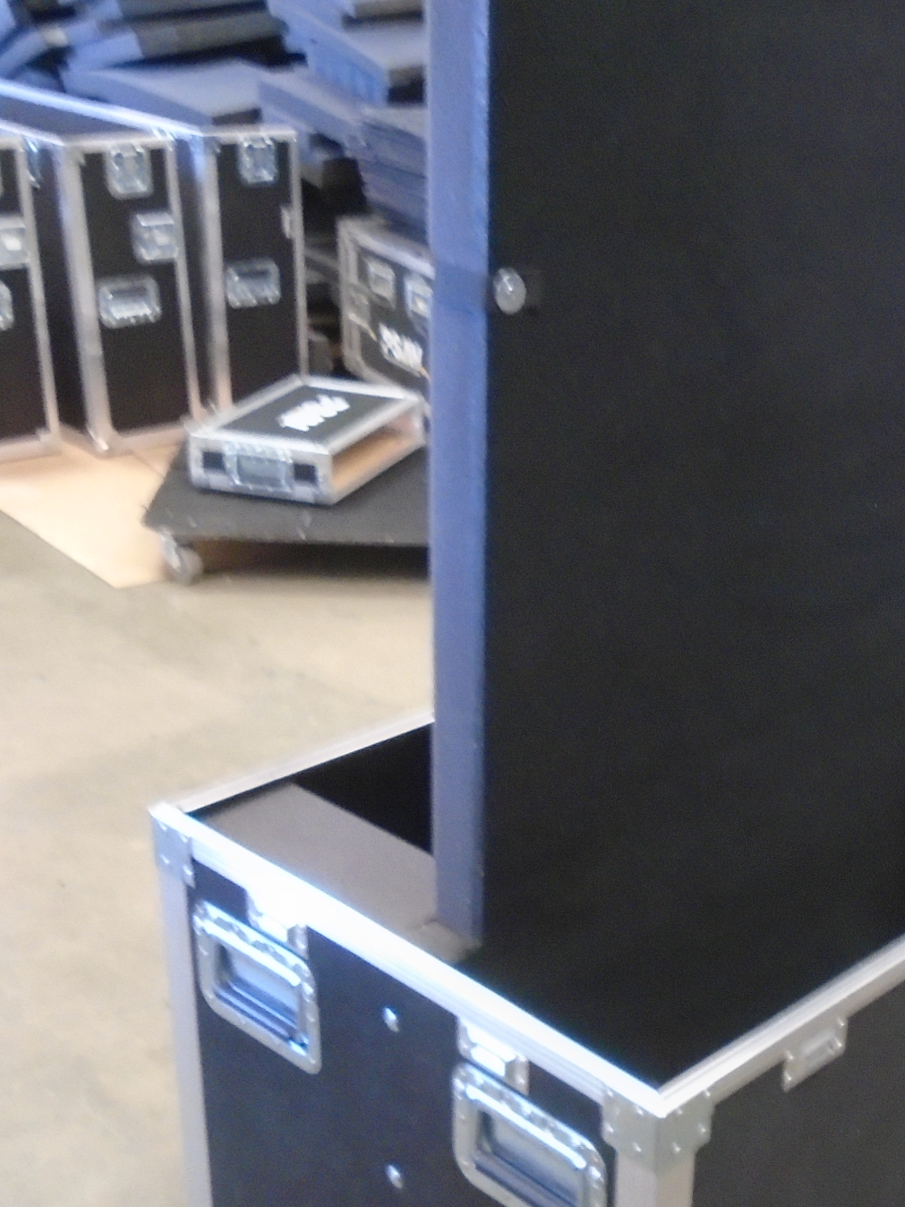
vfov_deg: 37.9
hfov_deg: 27.4
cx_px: 910
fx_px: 1743
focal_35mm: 50
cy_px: 765
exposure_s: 1/13
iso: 400
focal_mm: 4.6
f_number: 3.2
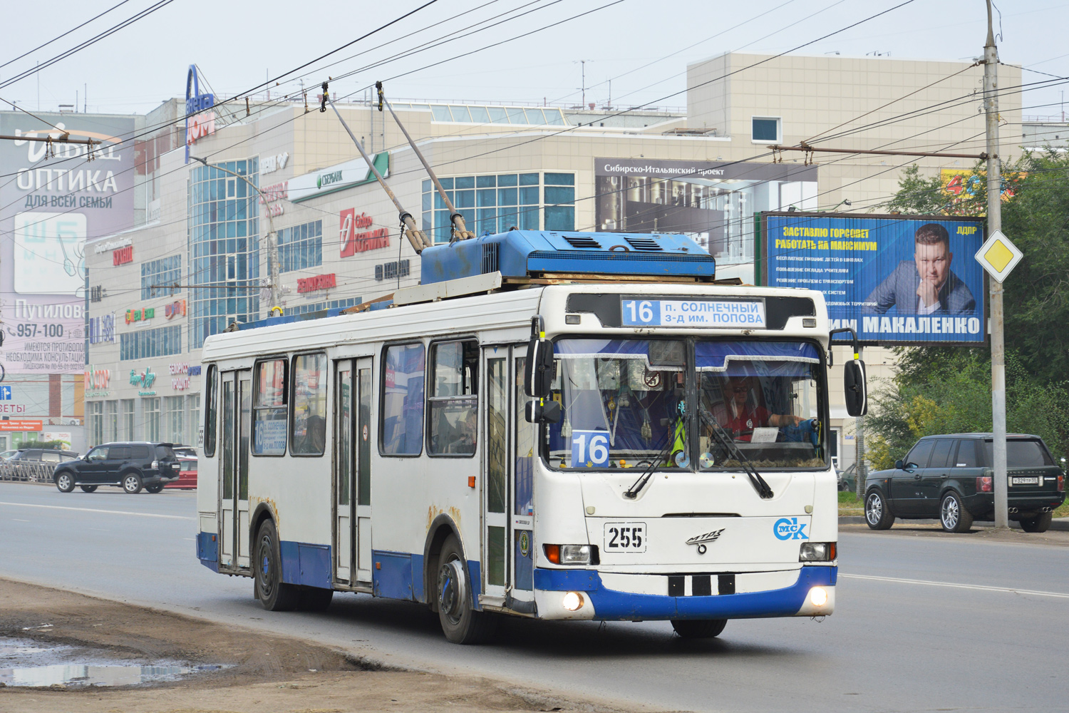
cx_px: 534
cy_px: 356
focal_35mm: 99
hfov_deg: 20.6
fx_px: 2940
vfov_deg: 13.8
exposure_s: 1/400
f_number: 7.1
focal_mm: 66
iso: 200
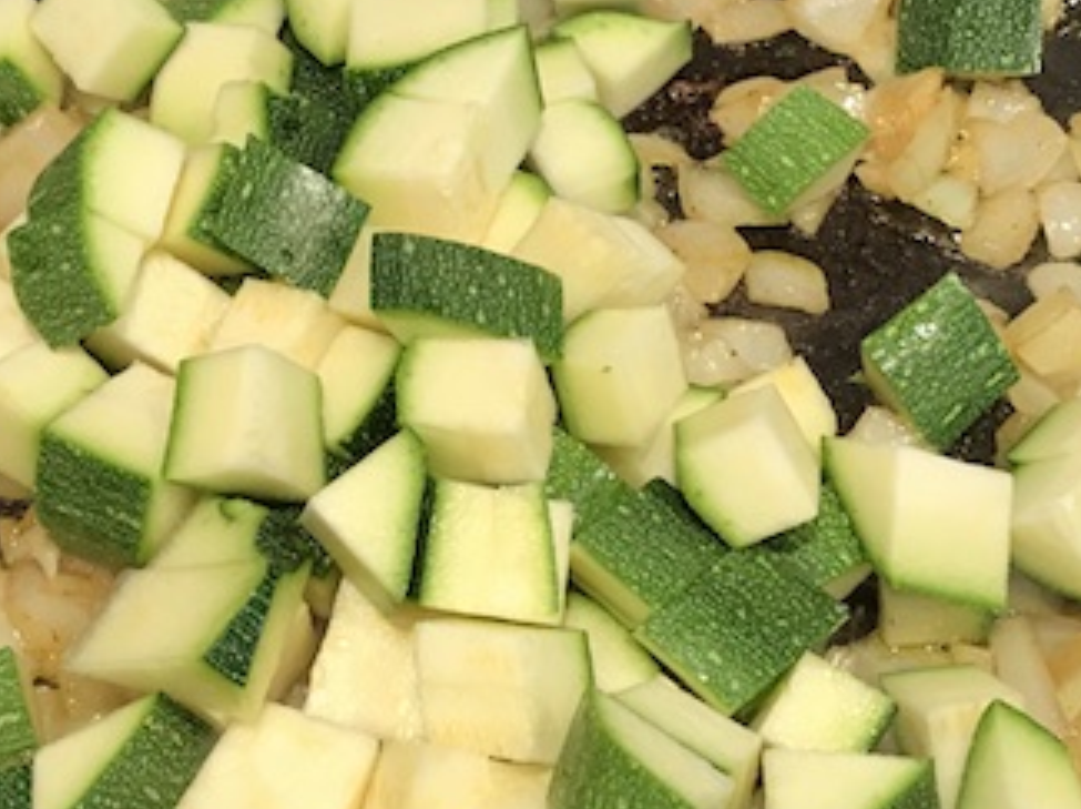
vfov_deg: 21.3
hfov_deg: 28.1
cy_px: 413
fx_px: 2152
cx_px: 436
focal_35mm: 69
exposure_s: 1/30
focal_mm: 3.99
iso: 40
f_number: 1.8
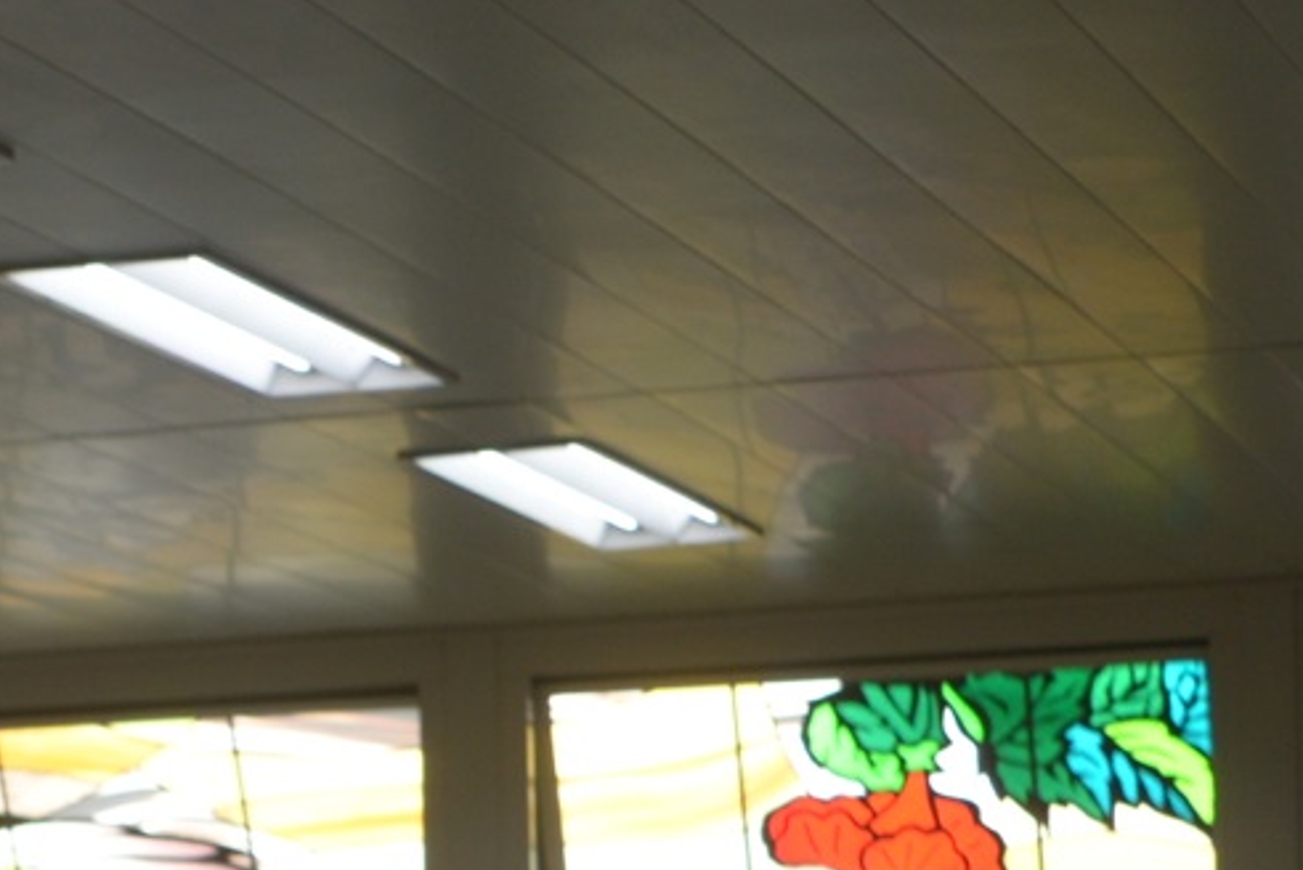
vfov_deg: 6.0
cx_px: -1574
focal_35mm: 225
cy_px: 1472
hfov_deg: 8.5
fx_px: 8148
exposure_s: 1/160
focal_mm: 48
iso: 400
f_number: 6.3
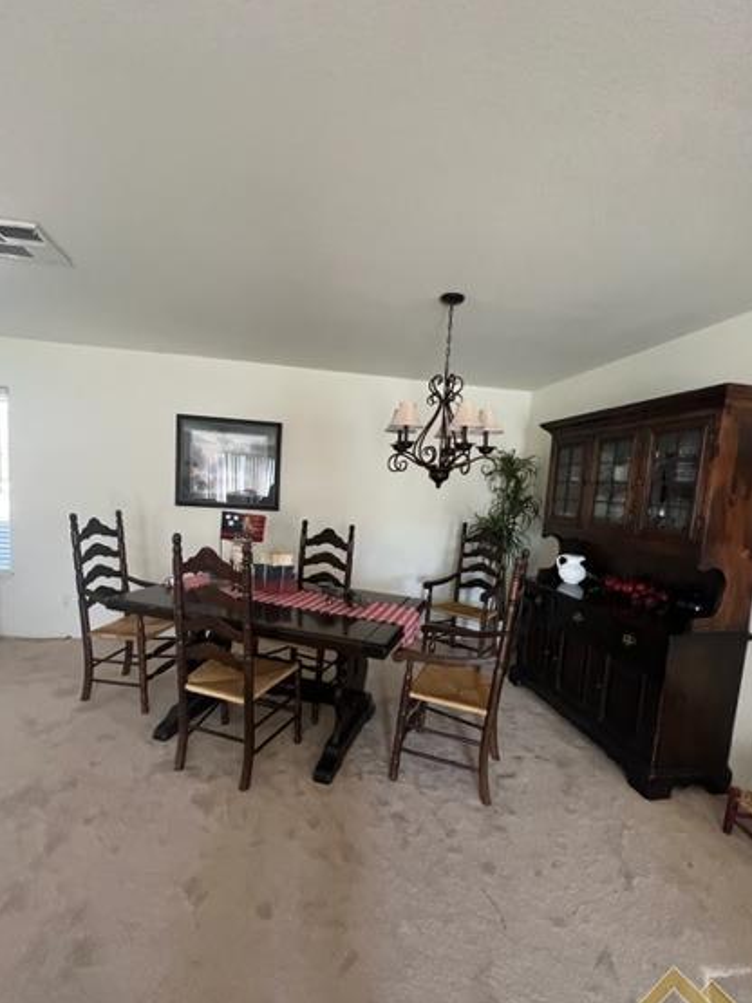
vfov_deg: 98.0
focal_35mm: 15
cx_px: 362
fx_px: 435
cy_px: 544
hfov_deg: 81.7
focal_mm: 1.57
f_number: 1.8
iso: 500
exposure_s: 1/60
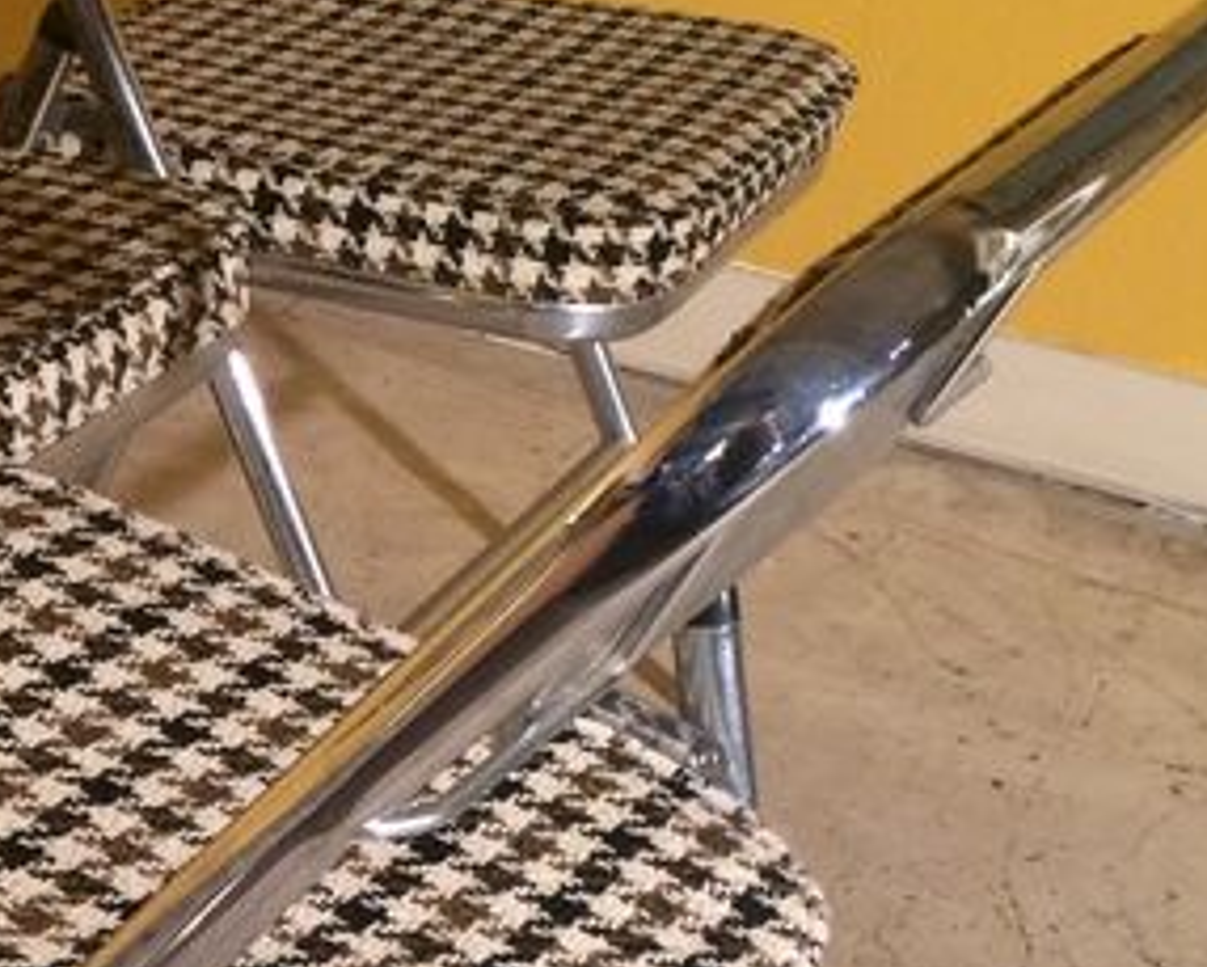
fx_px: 3288
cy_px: 834
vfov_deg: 16.5
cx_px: -80
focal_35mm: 92
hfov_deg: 20.0
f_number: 2.2
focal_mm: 4.12
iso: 64
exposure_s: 1/30
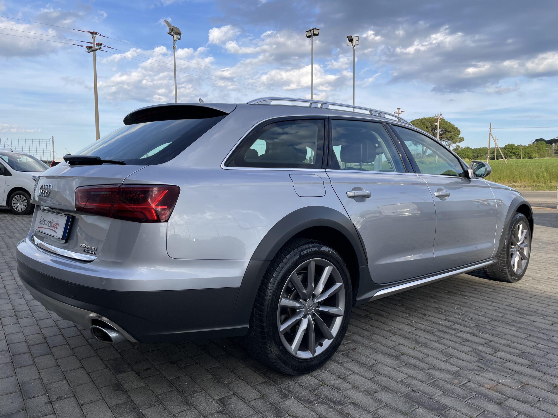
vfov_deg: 53.1
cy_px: 209
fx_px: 419
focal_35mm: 26
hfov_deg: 67.3
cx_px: 279
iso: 32
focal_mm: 4.2
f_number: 1.6
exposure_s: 1/1742
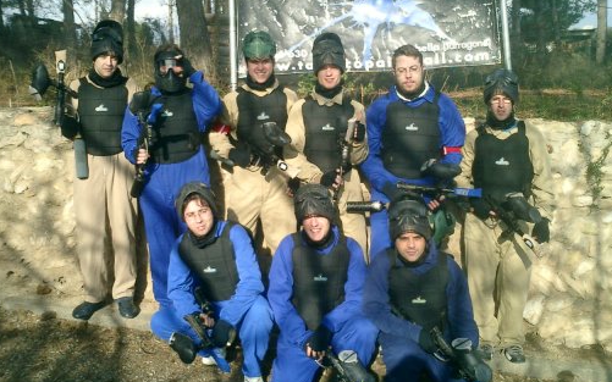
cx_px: 308
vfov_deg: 32.8
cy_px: 183
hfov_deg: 50.4
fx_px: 650
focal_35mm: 39
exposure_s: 1/640
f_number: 3.2
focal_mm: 7.5
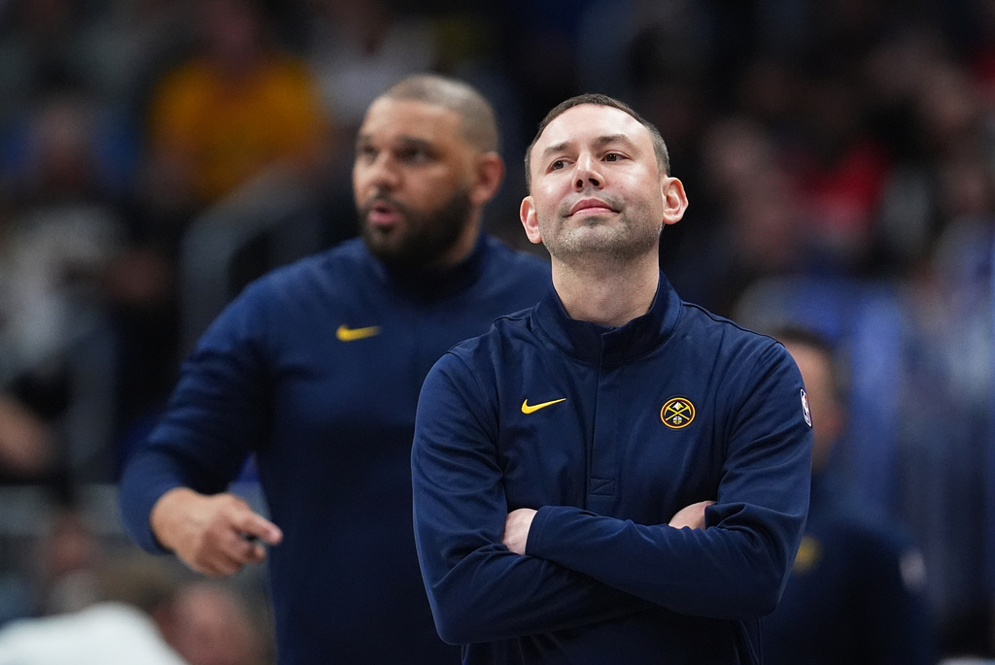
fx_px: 16599
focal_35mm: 600
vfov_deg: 2.3
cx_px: 498
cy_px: 332
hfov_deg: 3.4
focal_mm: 400
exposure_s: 1/2000
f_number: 3.2
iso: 5000
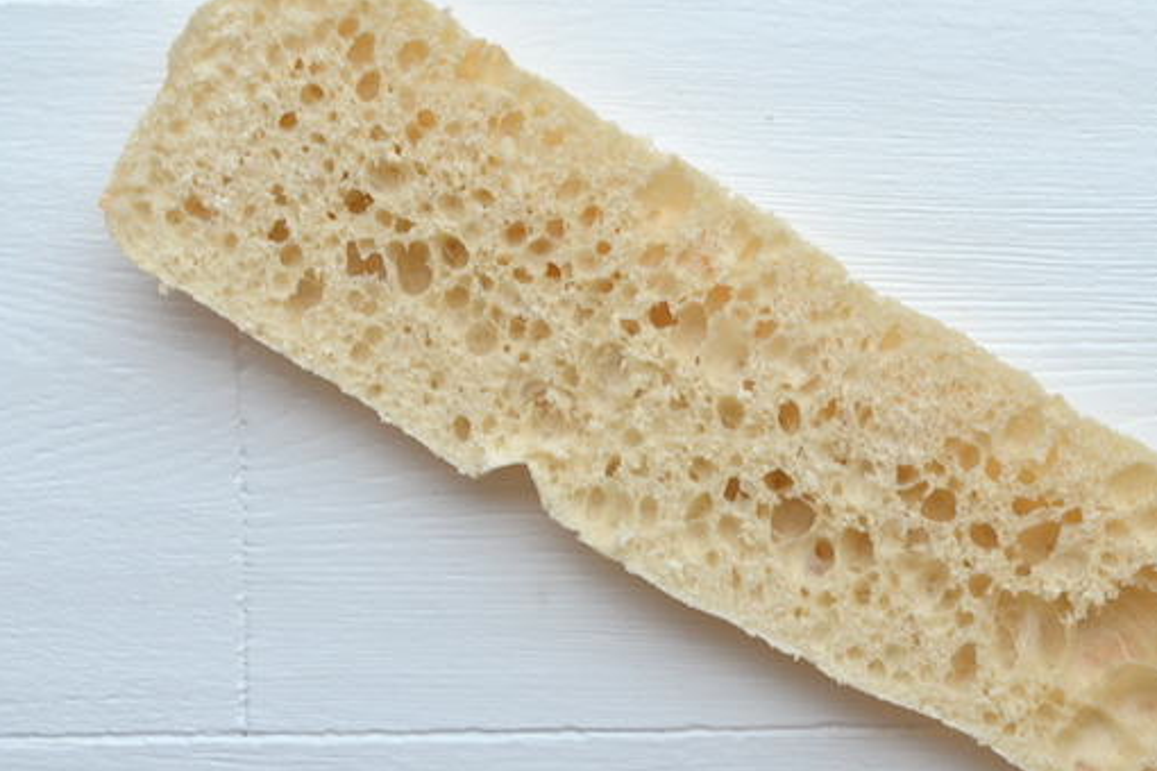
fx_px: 3021
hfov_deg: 21.6
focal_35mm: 94
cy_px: 401
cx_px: 701
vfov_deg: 14.6
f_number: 3.5
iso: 800
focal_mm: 50
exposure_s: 1/60
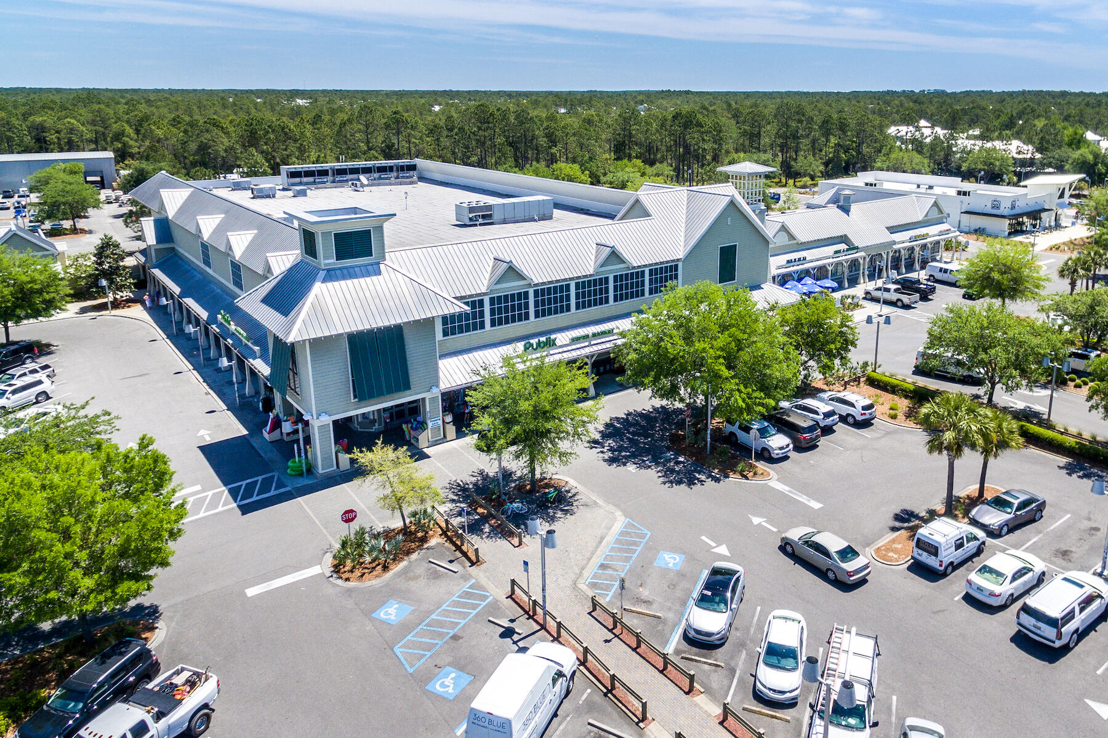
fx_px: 616
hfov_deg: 84.0
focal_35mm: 20
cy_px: 369
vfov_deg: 61.9
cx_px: 554
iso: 100
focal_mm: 3.61
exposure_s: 1/1000
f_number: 2.8
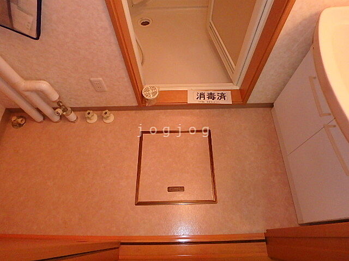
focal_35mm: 21
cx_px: 174
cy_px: 130
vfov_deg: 63.4
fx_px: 212
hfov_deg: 79.0
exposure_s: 1/80
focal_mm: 3.7
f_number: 3.5
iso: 800
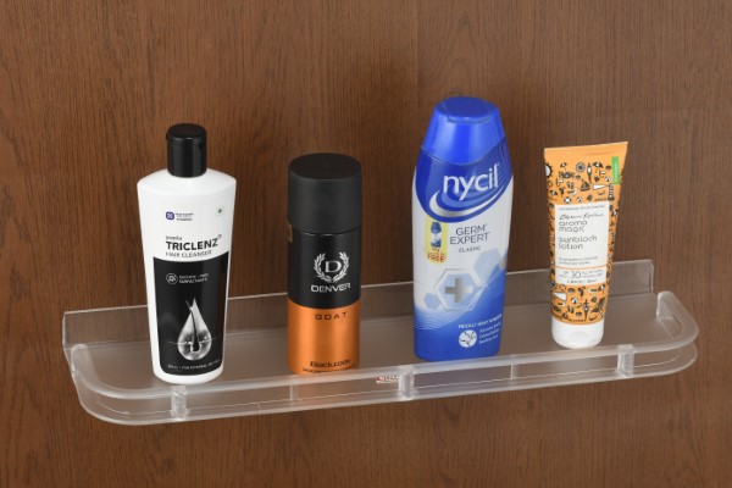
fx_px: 2582
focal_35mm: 127
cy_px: 244
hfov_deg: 16.1
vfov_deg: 10.8
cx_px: 366
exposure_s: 1/30
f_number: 16
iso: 160
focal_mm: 85
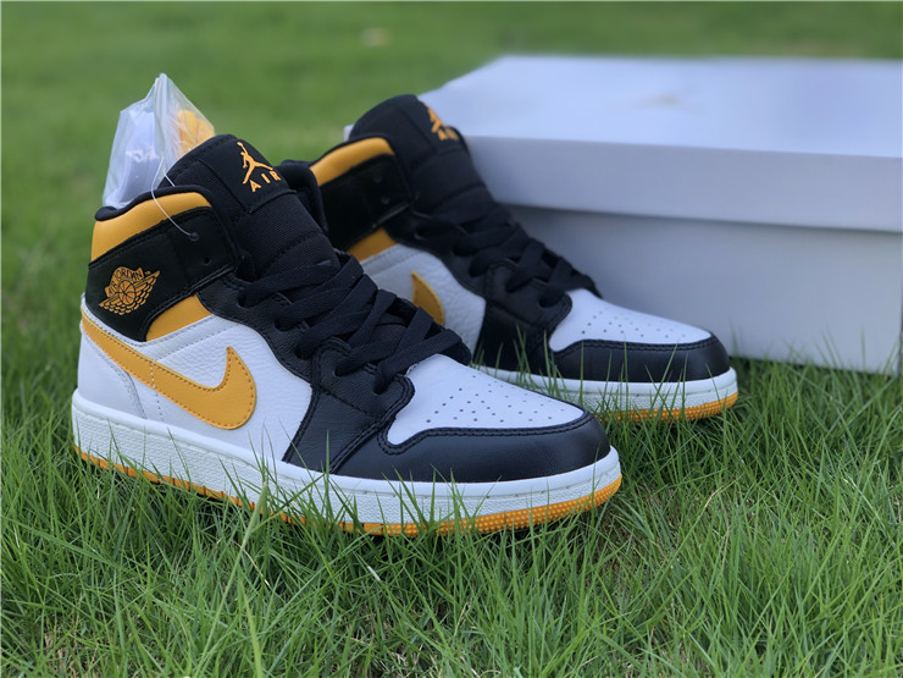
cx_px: 452
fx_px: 1356
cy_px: 339
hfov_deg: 36.8
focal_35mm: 52
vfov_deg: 28.0
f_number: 2.4
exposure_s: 1/202
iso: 16
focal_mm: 6
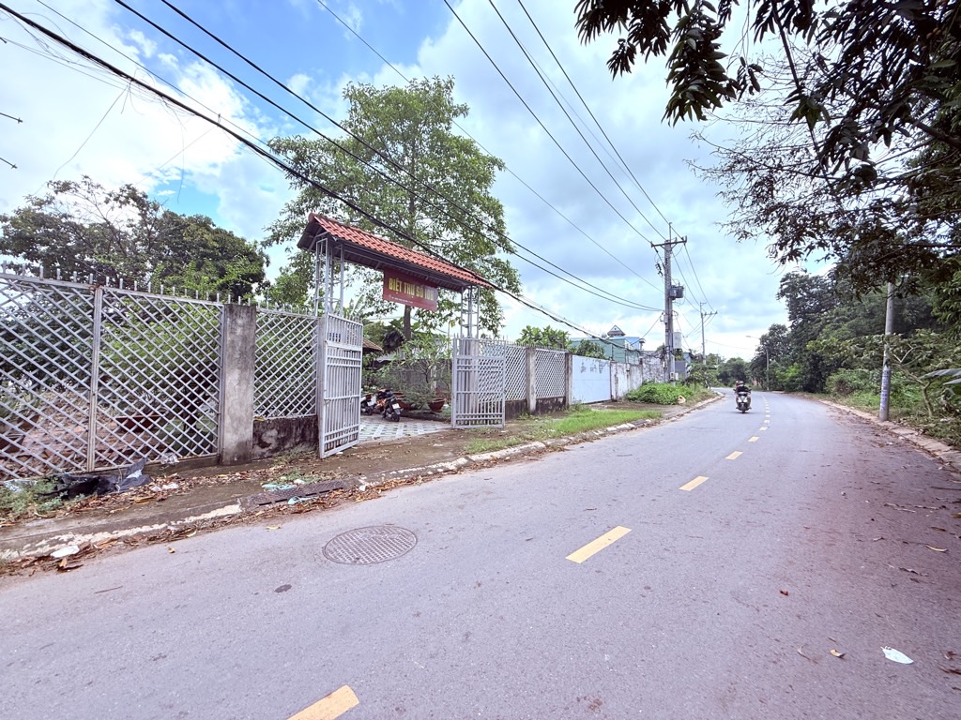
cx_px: 480
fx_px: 389
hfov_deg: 102.1
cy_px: 360
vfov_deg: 85.7
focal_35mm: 14
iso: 64
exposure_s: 1/342
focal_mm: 2.22
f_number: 2.2
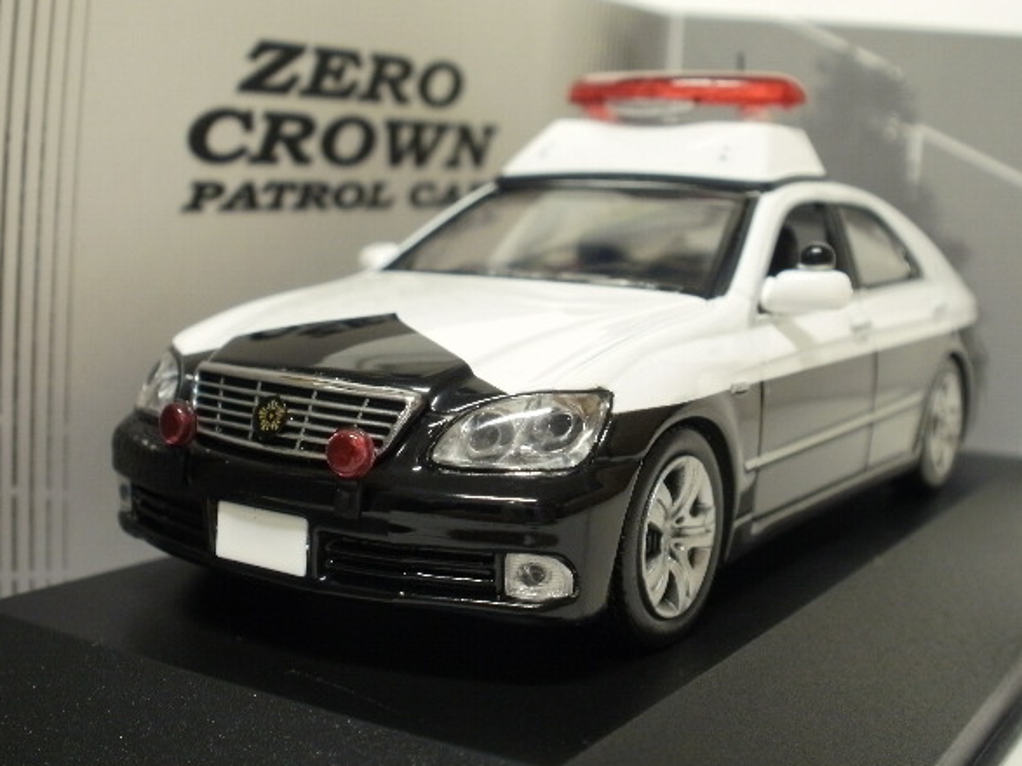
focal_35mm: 48
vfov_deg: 30.2
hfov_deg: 39.7
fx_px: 1417
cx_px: 507
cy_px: 352
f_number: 4
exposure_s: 1/5
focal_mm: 7.7
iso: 125
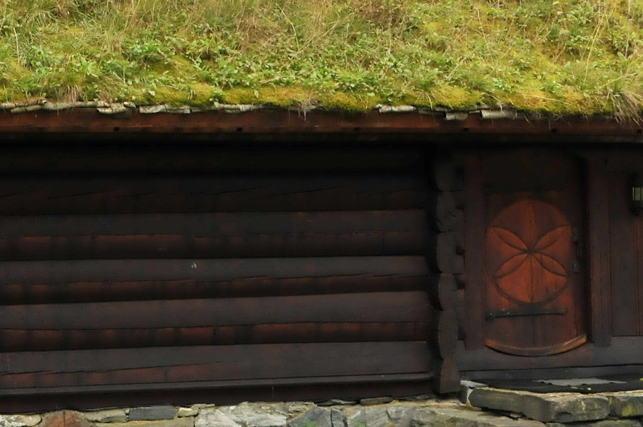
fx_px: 2016
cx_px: 61
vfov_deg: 12.0
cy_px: -2
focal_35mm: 113
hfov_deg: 17.8
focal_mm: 30
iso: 800
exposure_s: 1/400
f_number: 10
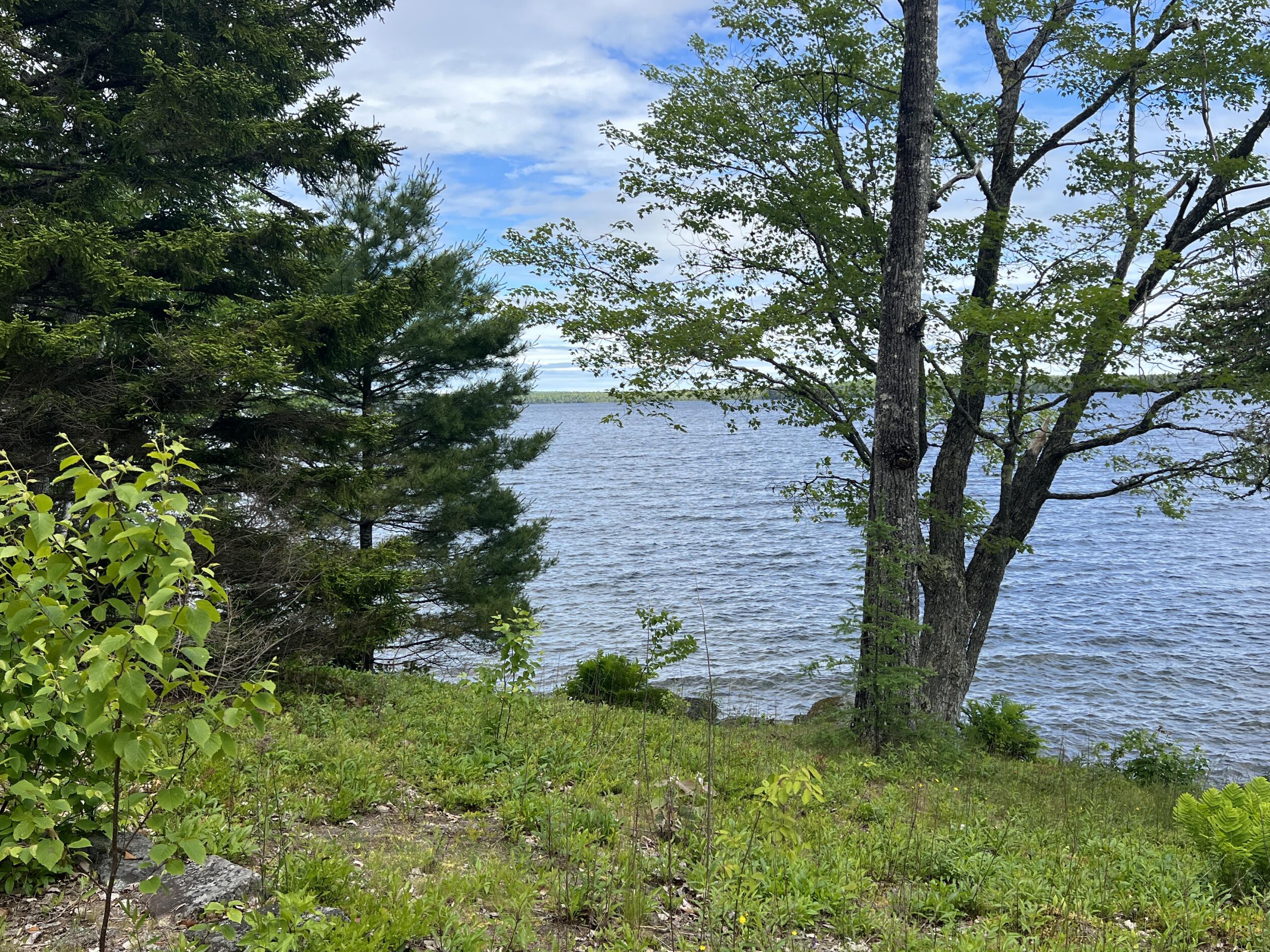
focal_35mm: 31
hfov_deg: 58.2
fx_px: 1137
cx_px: 704
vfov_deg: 45.4
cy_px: 449
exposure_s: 1/2695
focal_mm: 5.7
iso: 50
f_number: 1.5
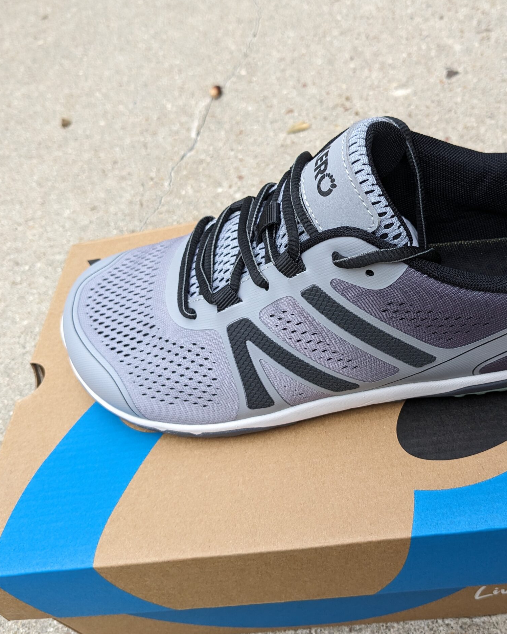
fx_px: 675
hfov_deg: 40.7
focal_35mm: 36
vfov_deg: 50.3
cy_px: 313
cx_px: 329
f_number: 1.73
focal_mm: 4.38
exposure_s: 1/120
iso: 75
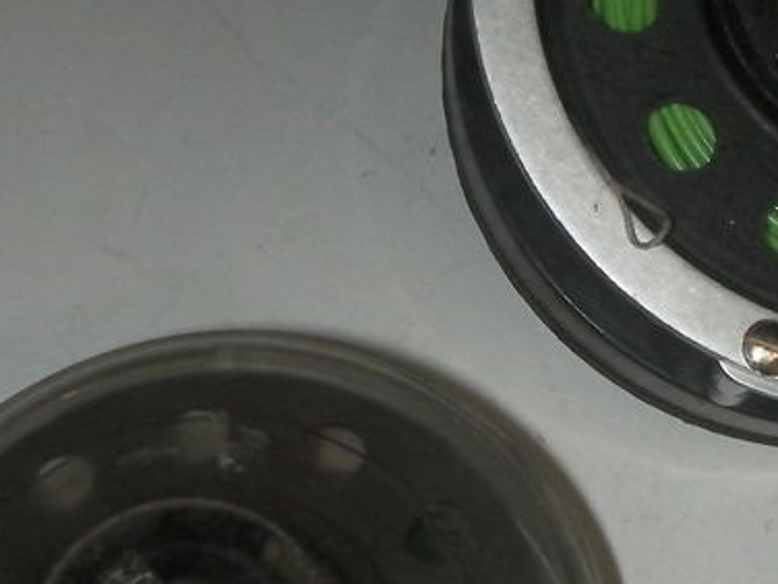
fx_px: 2270
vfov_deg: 14.6
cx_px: 577
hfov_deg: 19.3
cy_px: 300
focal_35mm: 101
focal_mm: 6.3
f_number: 5.6
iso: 200
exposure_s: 1/30
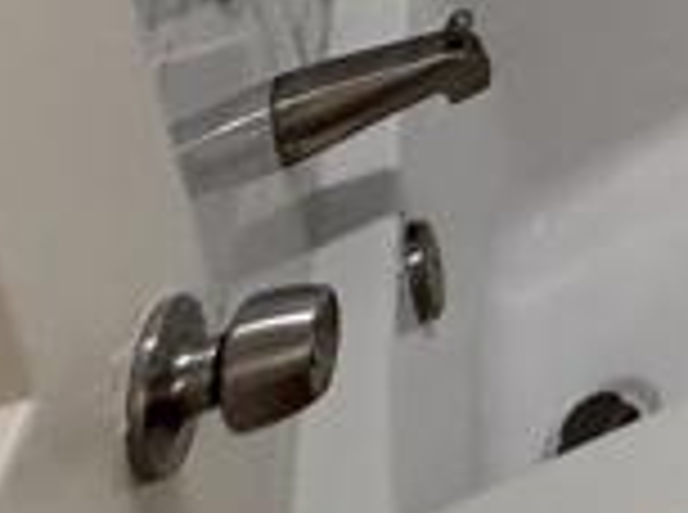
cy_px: -1084
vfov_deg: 10.4
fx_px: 1864
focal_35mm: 94
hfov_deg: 14.8
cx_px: 1569
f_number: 2.2
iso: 200
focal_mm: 2.22
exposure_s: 1/120
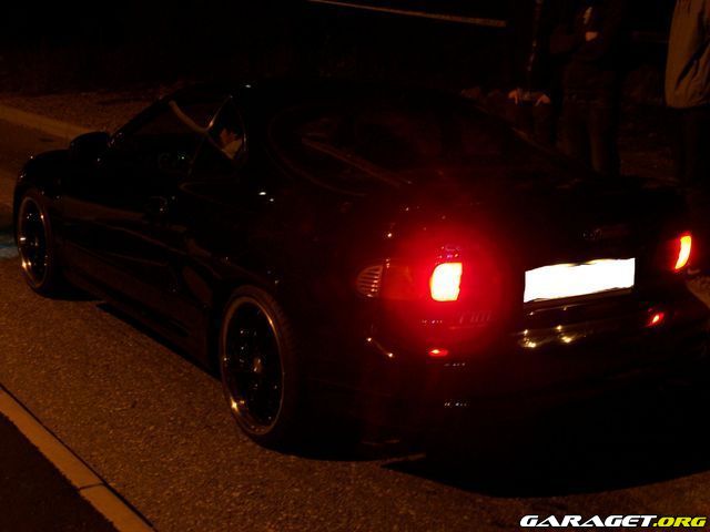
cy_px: 266
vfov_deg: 26.1
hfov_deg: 34.3
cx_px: 355
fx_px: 1149
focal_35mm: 56
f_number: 3.3
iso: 64
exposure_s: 1/2
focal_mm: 9.4
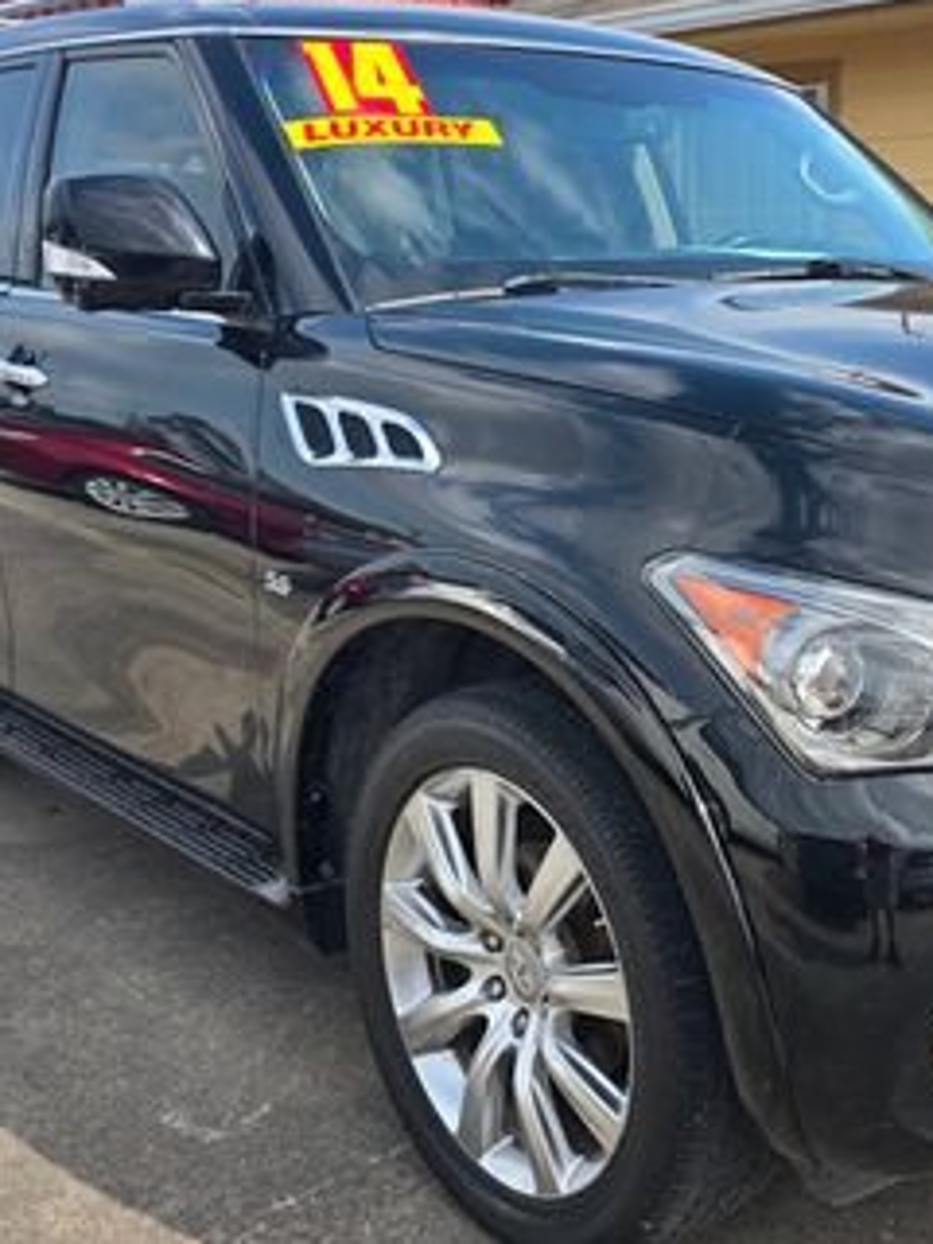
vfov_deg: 41.2
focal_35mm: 46
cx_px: 676
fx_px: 1653
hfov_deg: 31.1
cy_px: 630
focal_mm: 6.3
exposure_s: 1/547
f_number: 1.7
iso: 12
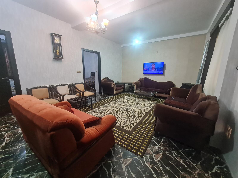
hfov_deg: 106.2
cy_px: 89
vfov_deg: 89.9
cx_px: 119
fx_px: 89
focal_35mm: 13
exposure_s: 1/50
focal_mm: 1.74
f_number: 2.2
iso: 320
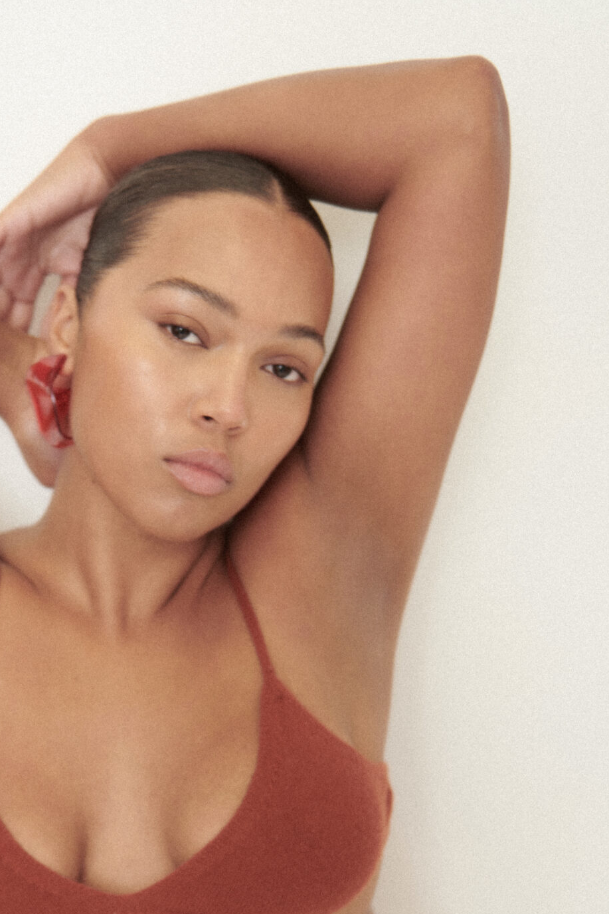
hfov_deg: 20.1
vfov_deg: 29.6
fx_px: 1700
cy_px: 689
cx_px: 127
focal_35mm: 67
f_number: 2.8
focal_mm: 36
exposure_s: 1/125
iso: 100
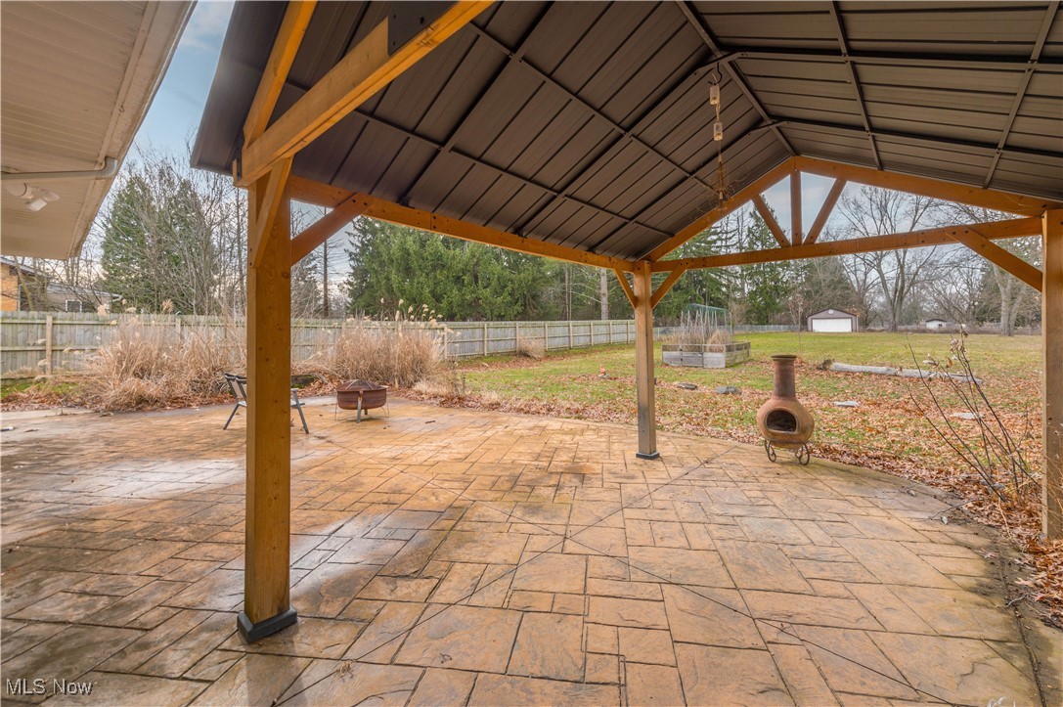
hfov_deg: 104.3
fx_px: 413
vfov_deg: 81.1
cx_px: 532
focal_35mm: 14
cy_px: 354
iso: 200
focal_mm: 14
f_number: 8
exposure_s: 1/100
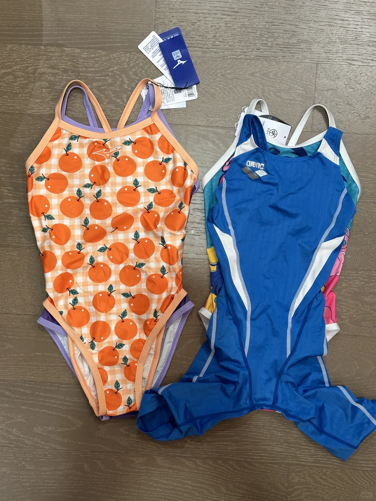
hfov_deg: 30.3
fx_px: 695
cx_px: 188
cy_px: 250
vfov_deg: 39.7
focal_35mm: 48
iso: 200
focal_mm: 6.86
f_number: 1.78
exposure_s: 1/50
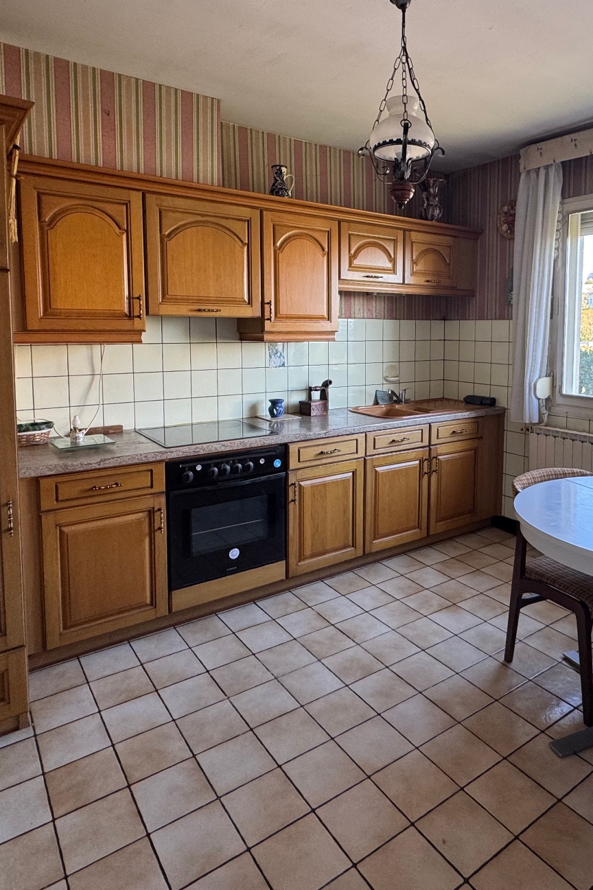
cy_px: 377
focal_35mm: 23
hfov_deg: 54.6
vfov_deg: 75.6
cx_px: 363
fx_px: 569
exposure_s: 1/99
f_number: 2.2
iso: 160
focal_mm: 2.22
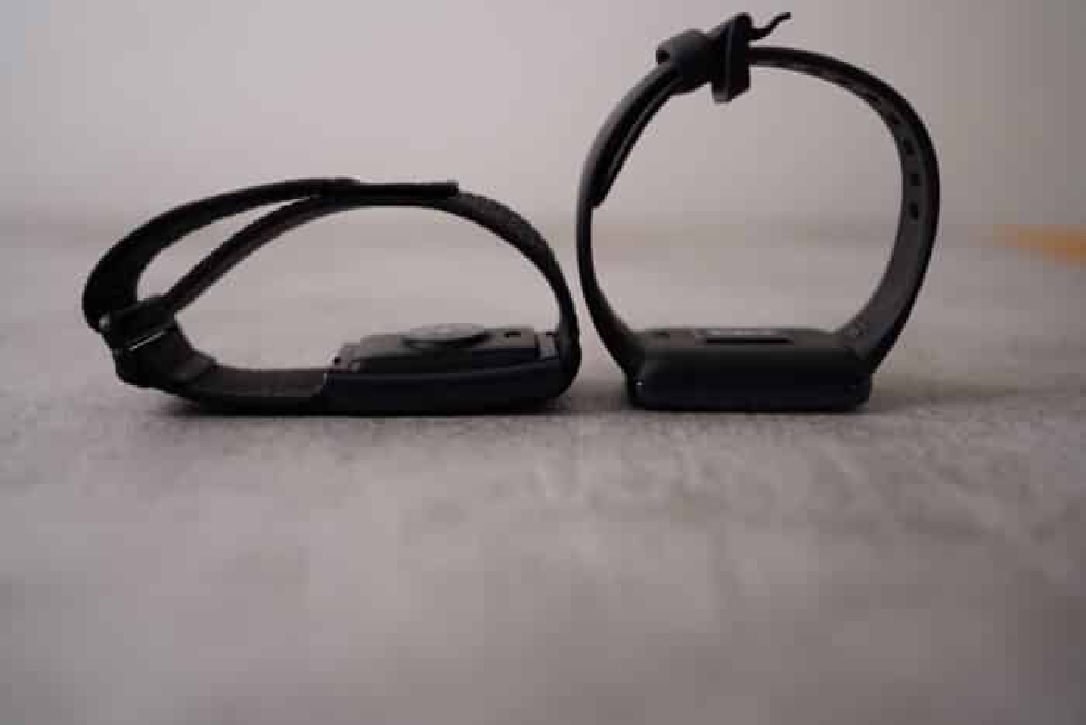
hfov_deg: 54.4
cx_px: 543
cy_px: 362
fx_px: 1056
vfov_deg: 37.9
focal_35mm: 35
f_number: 3.2
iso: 100
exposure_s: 1/125
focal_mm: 35
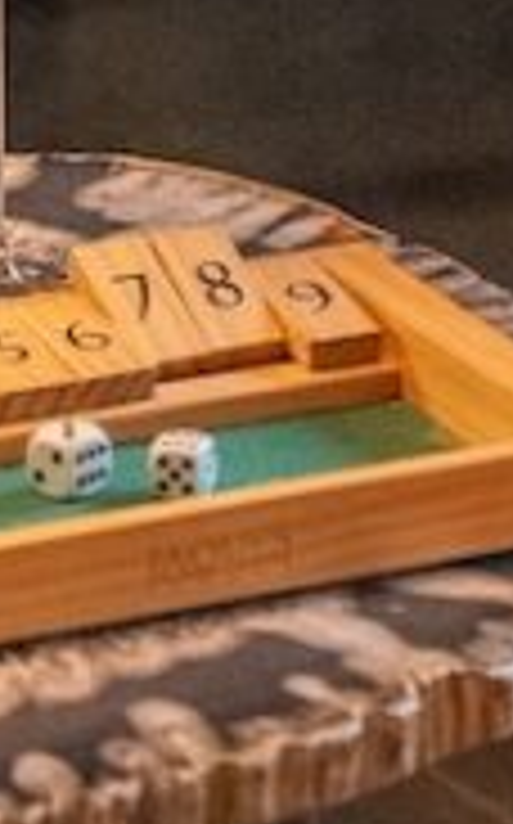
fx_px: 8786
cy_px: -1000
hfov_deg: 3.3
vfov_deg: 5.2
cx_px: 567
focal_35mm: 392
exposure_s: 1/80
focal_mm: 63.3
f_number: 2.8
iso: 12800
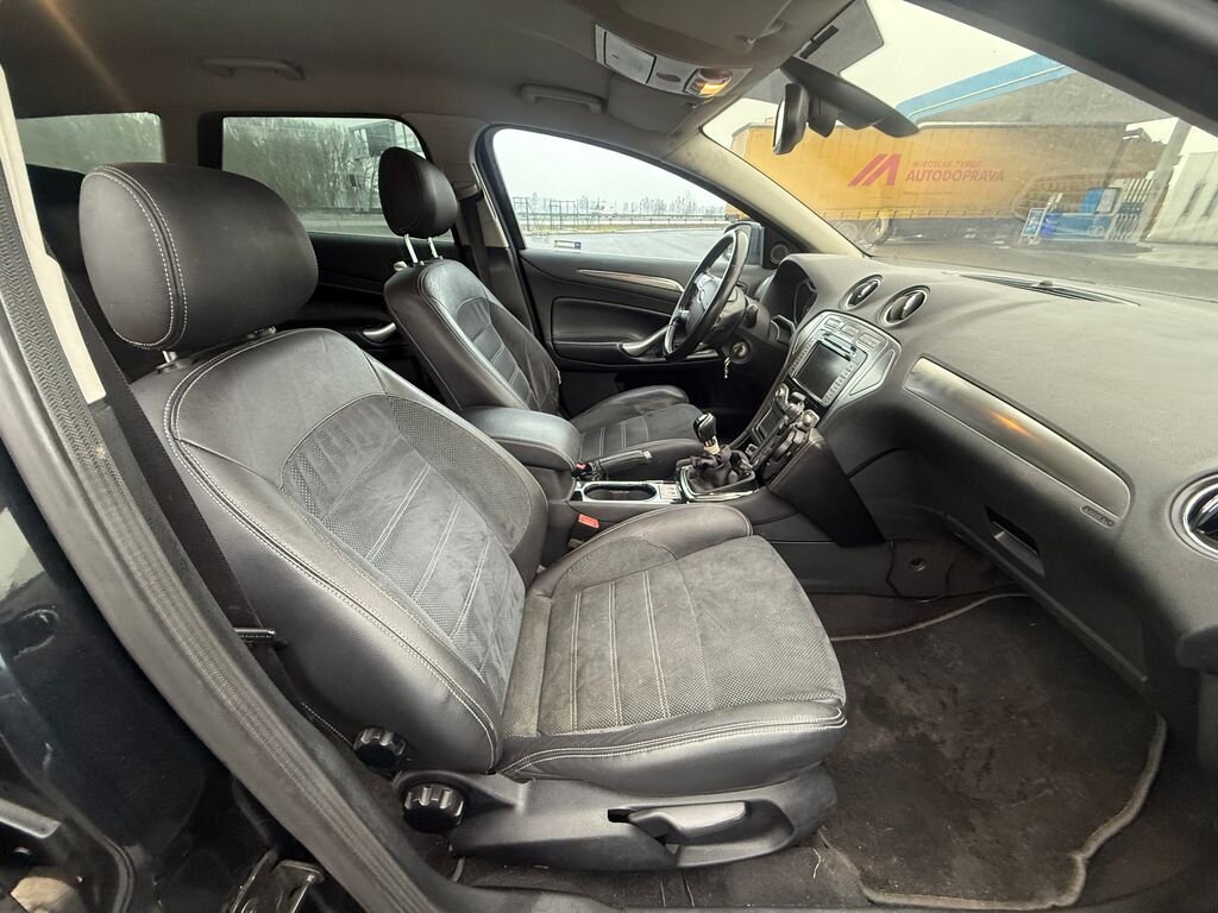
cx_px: 609
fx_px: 493
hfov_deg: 102.1
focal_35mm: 14
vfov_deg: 85.7
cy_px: 456
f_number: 2.2
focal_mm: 2.22
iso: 320
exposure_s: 1/80
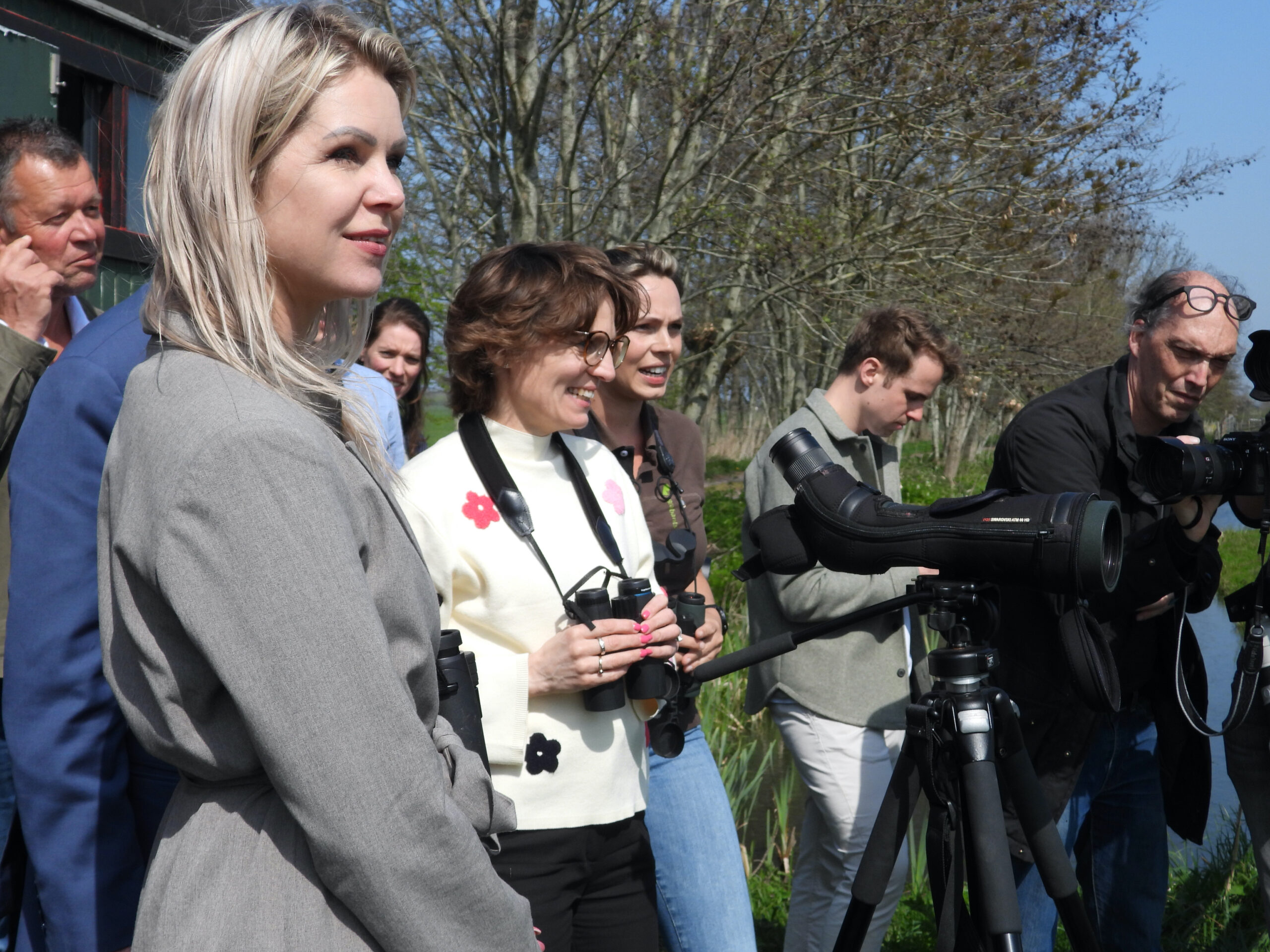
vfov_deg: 29.1
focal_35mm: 50
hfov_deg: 38.2
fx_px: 1834
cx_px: 635
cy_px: 476
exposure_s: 1/1250
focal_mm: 9
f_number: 3.2
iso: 100
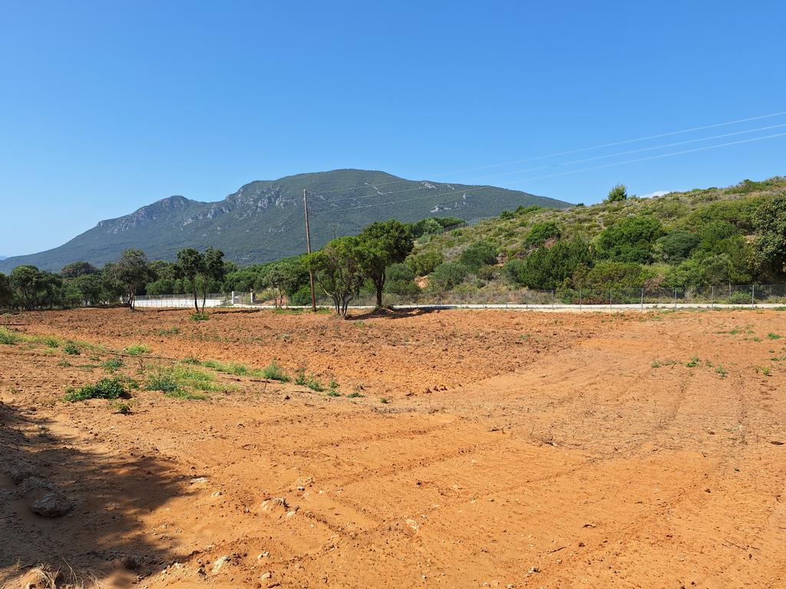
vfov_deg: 58.9
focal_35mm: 23
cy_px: 294
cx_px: 393
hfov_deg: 73.9
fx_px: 522
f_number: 1.8
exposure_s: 1/2033
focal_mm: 5.54
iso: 40
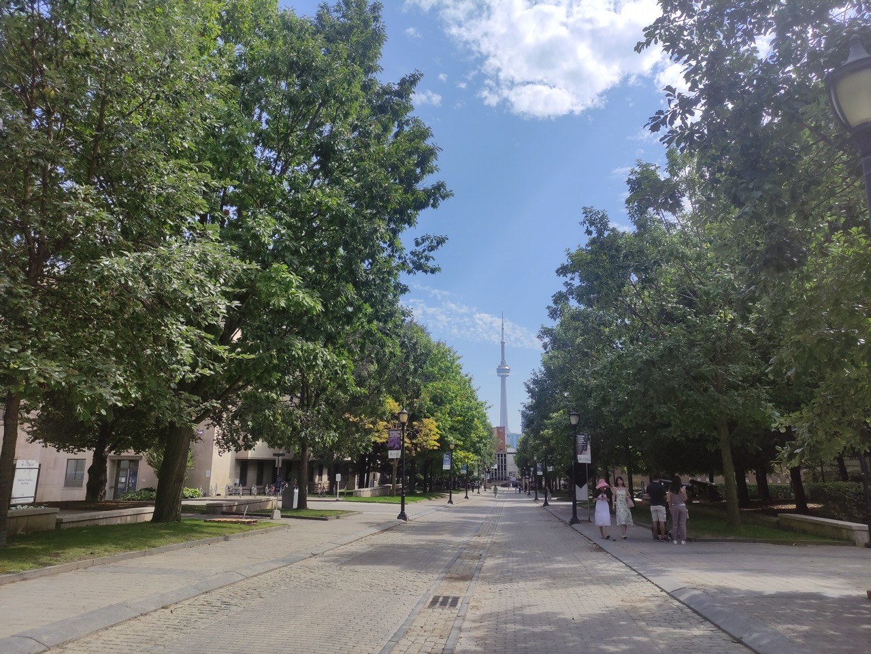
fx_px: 629
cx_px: 436
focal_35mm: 25
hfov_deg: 69.4
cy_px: 327
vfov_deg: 54.9
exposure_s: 1/2740
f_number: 1.89
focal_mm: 5.43
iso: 100
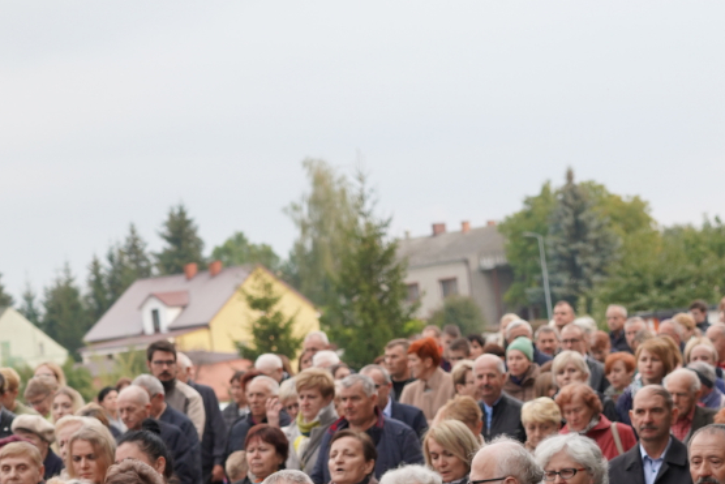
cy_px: 502
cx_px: 455
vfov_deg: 9.9
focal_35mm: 138
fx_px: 2780
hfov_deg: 14.8
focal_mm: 59
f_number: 4
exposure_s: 1/160
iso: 400
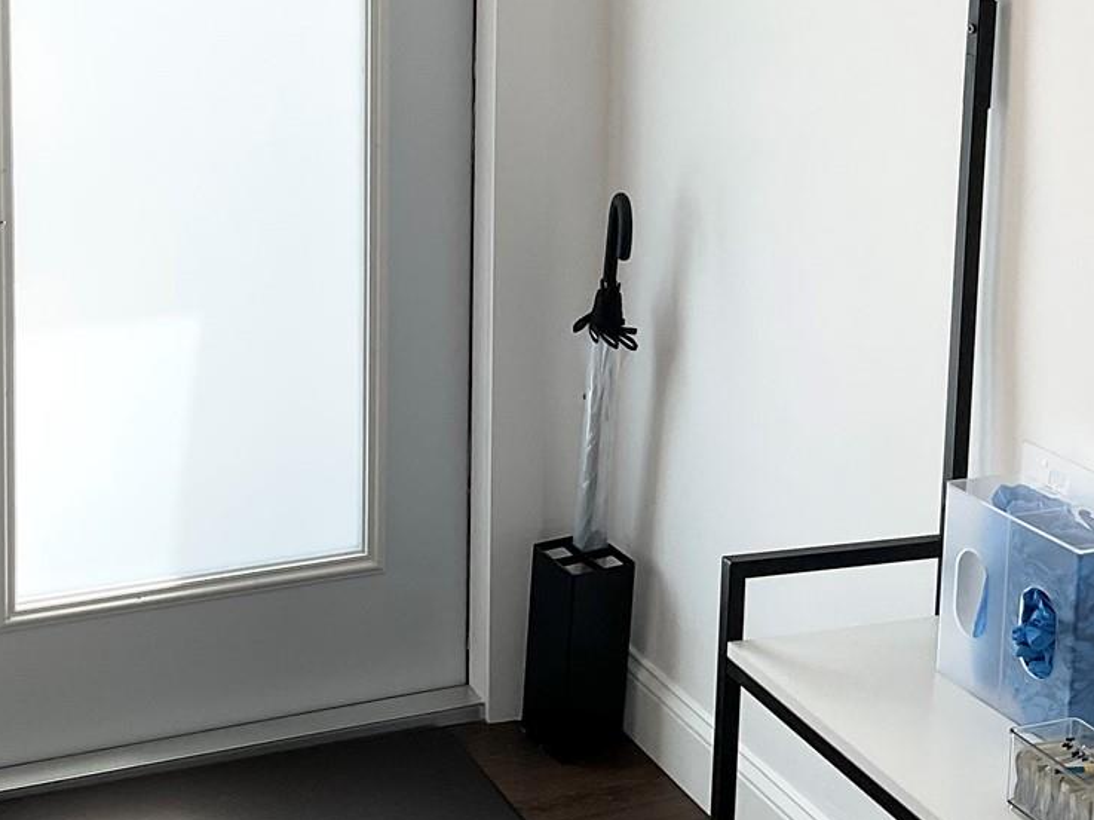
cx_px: 419
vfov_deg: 22.5
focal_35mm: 63
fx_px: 1990
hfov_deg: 30.6
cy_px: 31
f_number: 1.8
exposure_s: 1/412
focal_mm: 3
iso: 16
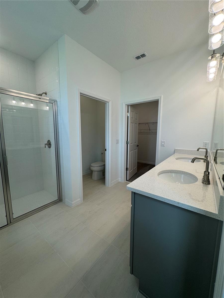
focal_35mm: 14
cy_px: 149
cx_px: 112
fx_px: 121
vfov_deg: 102.1
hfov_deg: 85.7
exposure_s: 1/120
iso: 64
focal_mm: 2.22
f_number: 2.2
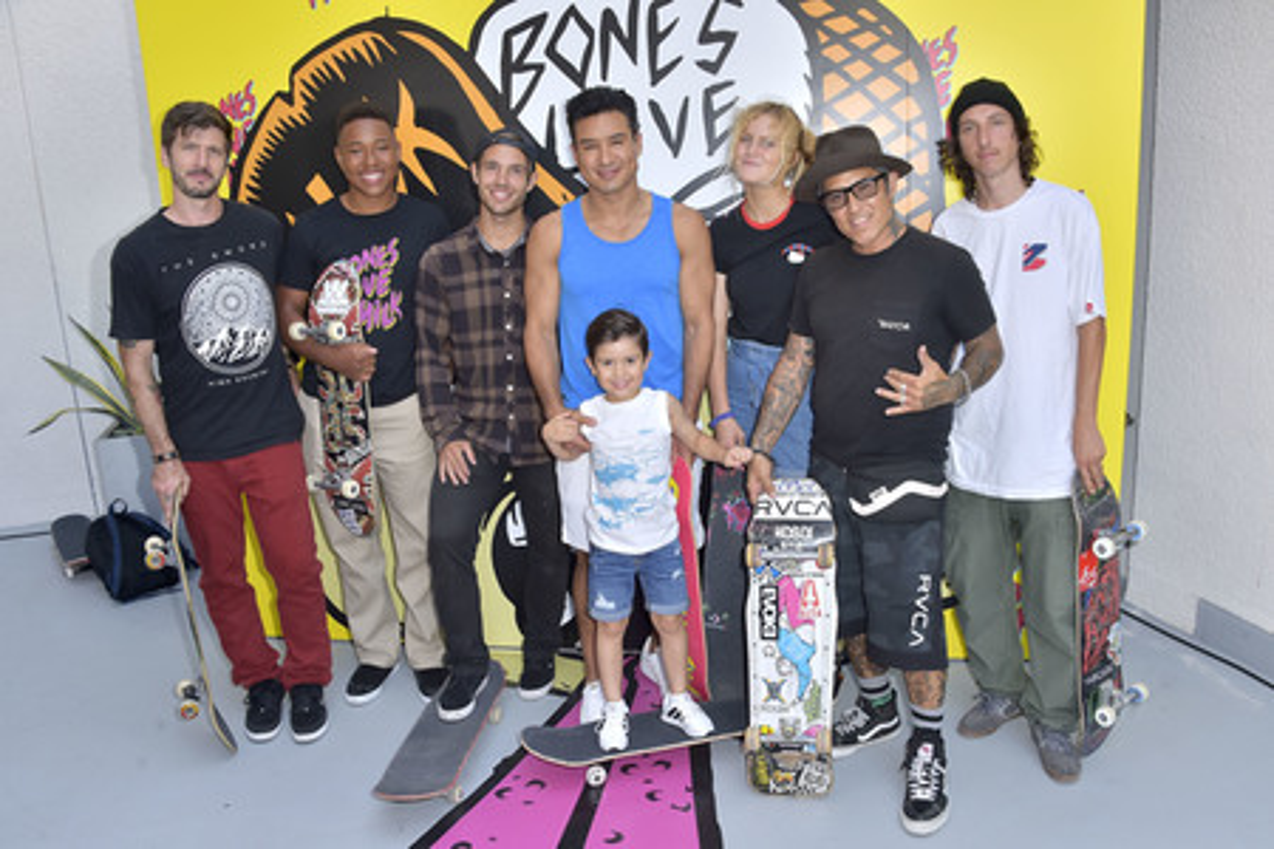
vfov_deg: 46.4
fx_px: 991
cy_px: 424
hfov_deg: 65.5
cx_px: 637
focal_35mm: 28
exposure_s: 1/250
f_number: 7.1
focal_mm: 28
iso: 320
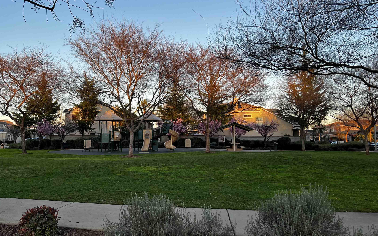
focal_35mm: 30
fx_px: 309
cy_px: 120
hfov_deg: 62.9
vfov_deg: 41.8
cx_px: 183
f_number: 1.5
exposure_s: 1/431
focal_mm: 5.7
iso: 50
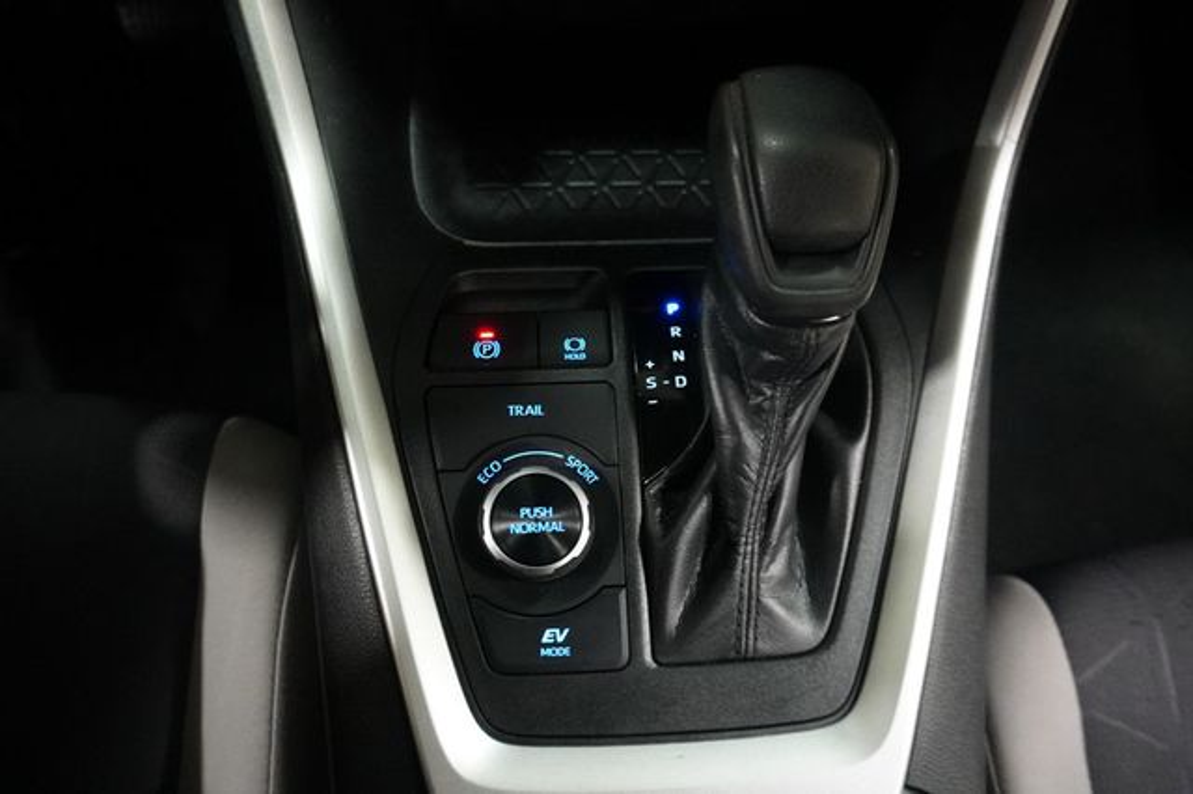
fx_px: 795
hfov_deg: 73.8
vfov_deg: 53.1
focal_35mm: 24
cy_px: 397
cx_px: 596
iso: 6400
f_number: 3.5
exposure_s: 1/60
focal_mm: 16
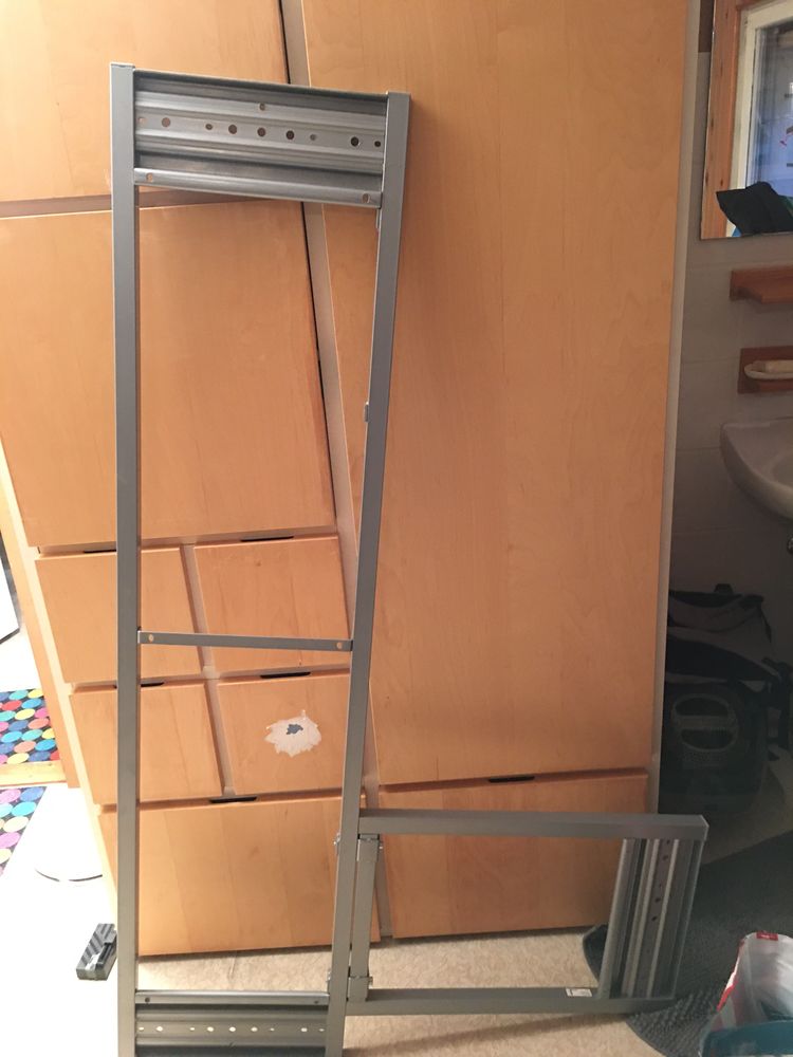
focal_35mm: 29
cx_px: 396
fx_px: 886
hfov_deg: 48.2
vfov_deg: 61.7
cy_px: 528
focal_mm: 4.15
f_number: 2.2
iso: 125
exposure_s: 1/8
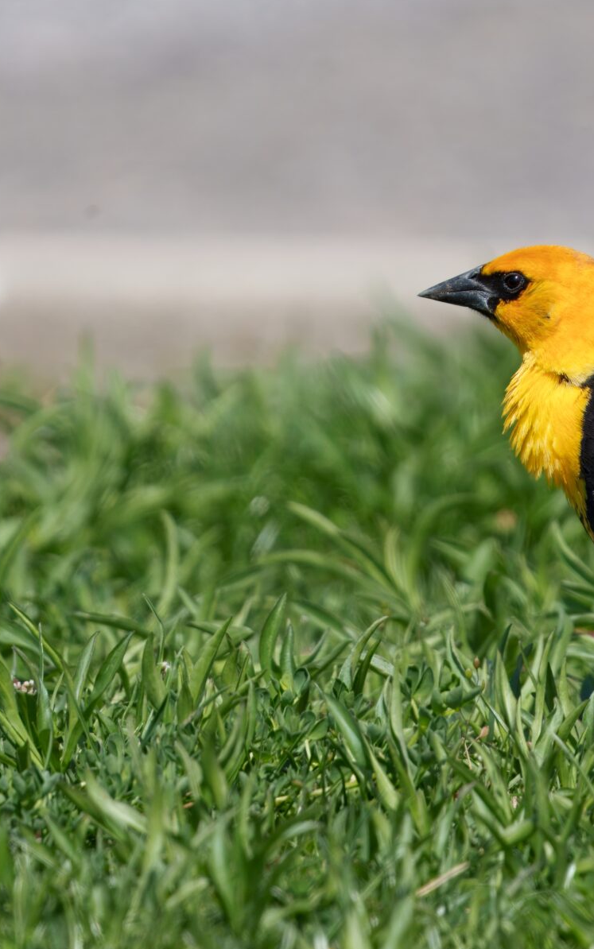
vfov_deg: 1.1
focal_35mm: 1966
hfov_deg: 0.7
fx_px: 50886
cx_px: 561
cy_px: 571
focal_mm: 600
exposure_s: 1/2000
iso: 500
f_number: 6.3
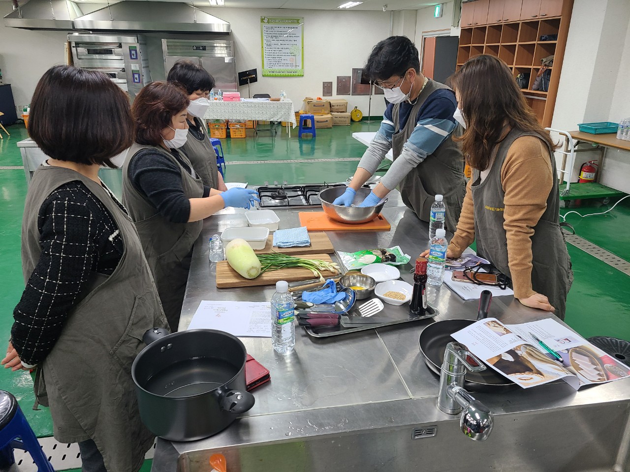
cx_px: 315
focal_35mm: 26
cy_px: 236
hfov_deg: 67.3
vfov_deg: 53.1
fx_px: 473
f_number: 1.8
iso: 100
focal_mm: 5.4
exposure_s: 1/59.2
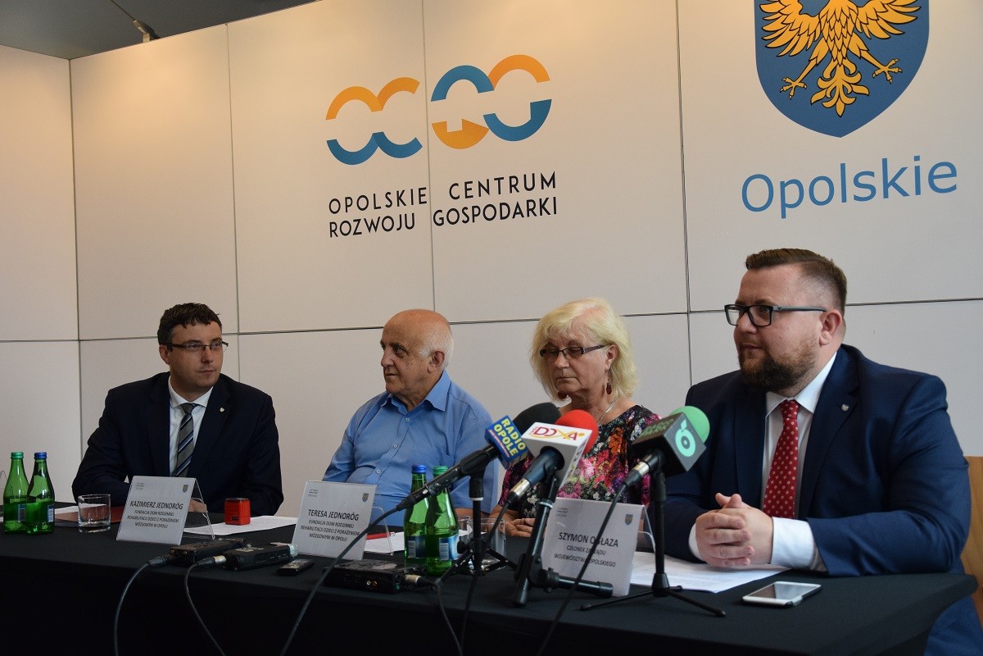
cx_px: 492
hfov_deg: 43.6
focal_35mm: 45
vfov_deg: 29.9
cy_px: 328
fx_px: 1229
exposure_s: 1/500
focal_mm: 30
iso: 1600
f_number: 4.2
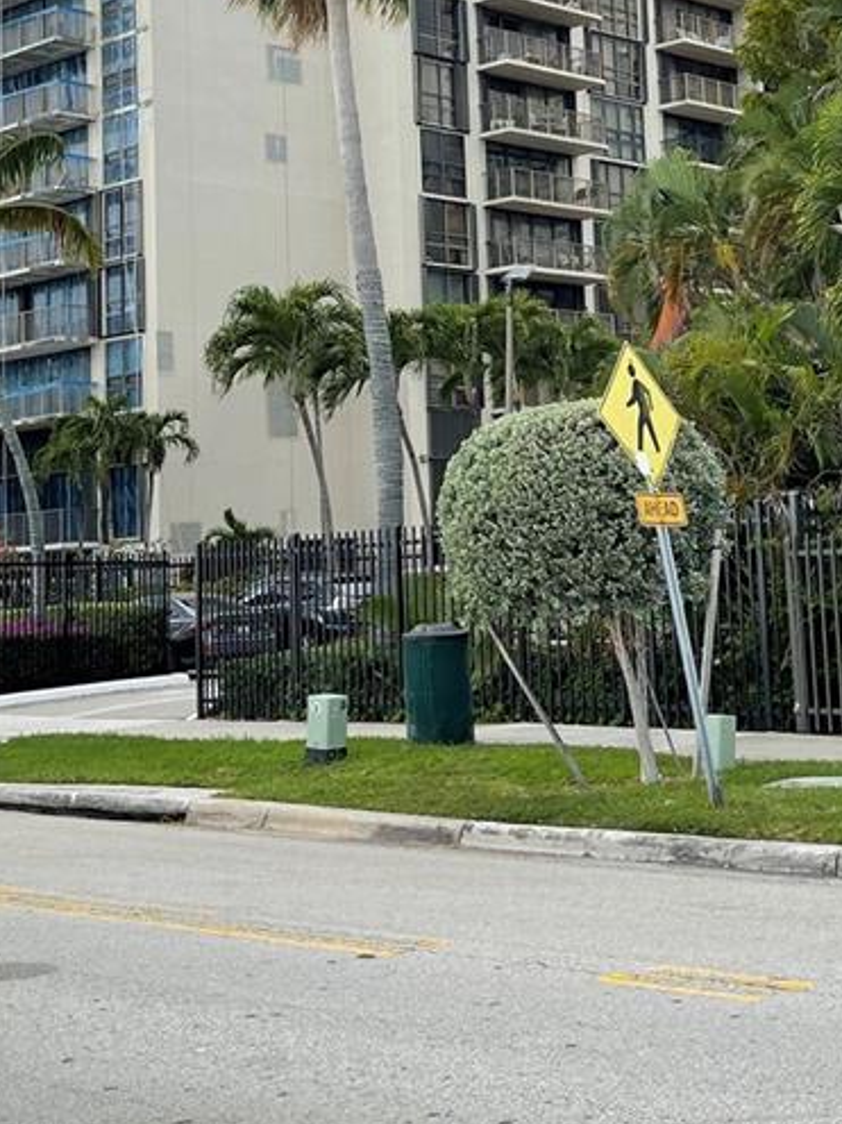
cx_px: 531
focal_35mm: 63
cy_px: 250
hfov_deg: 23.2
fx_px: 2044
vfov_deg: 30.1
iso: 32
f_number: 1.6
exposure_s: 1/1821
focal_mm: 5.1
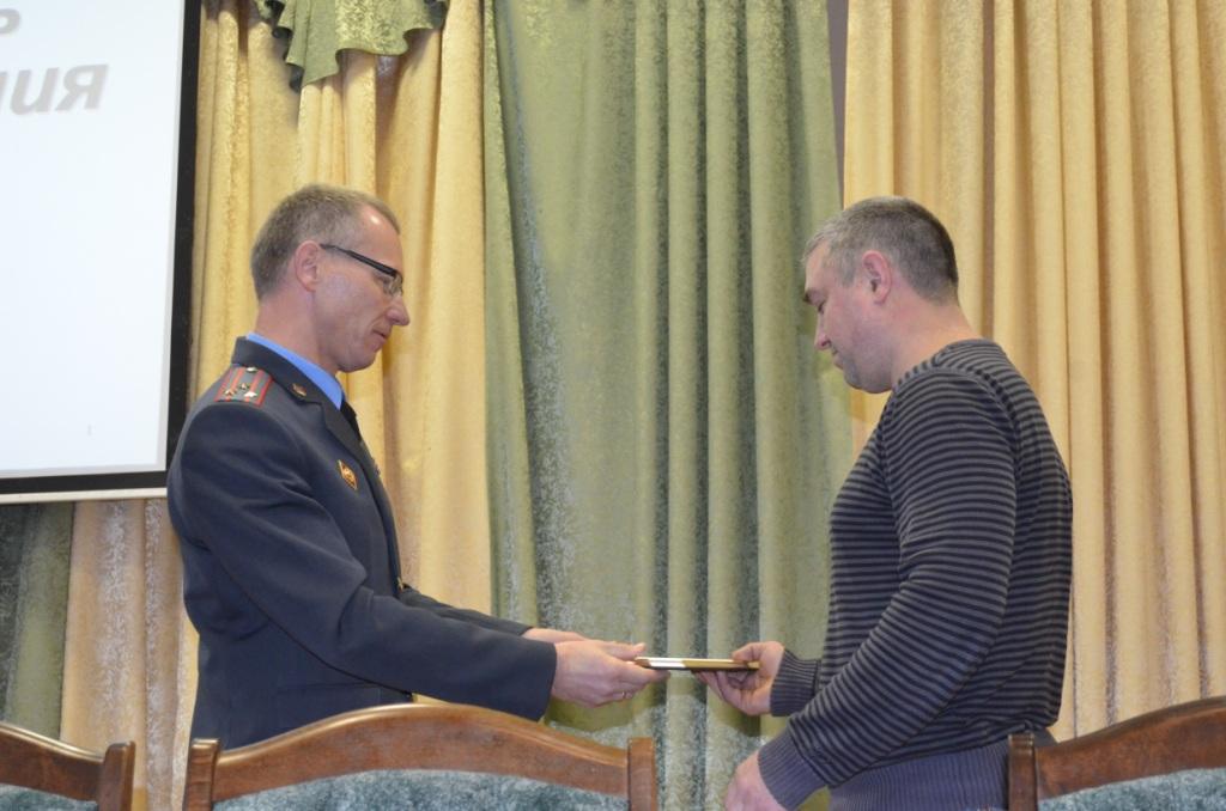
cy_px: 406
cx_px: 613
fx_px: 2039
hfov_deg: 33.5
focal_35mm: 60
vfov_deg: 22.5
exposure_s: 1/60
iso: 3200
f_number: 5.3
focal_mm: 40
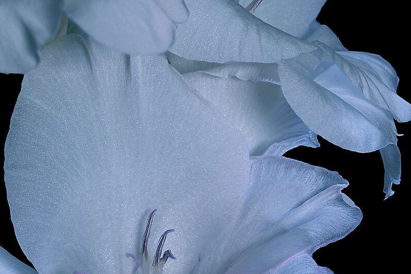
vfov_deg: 4.4
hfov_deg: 6.5
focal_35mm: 315
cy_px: 75
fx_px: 3595
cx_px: 63
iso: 200
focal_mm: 105
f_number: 5.6
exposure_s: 1/160
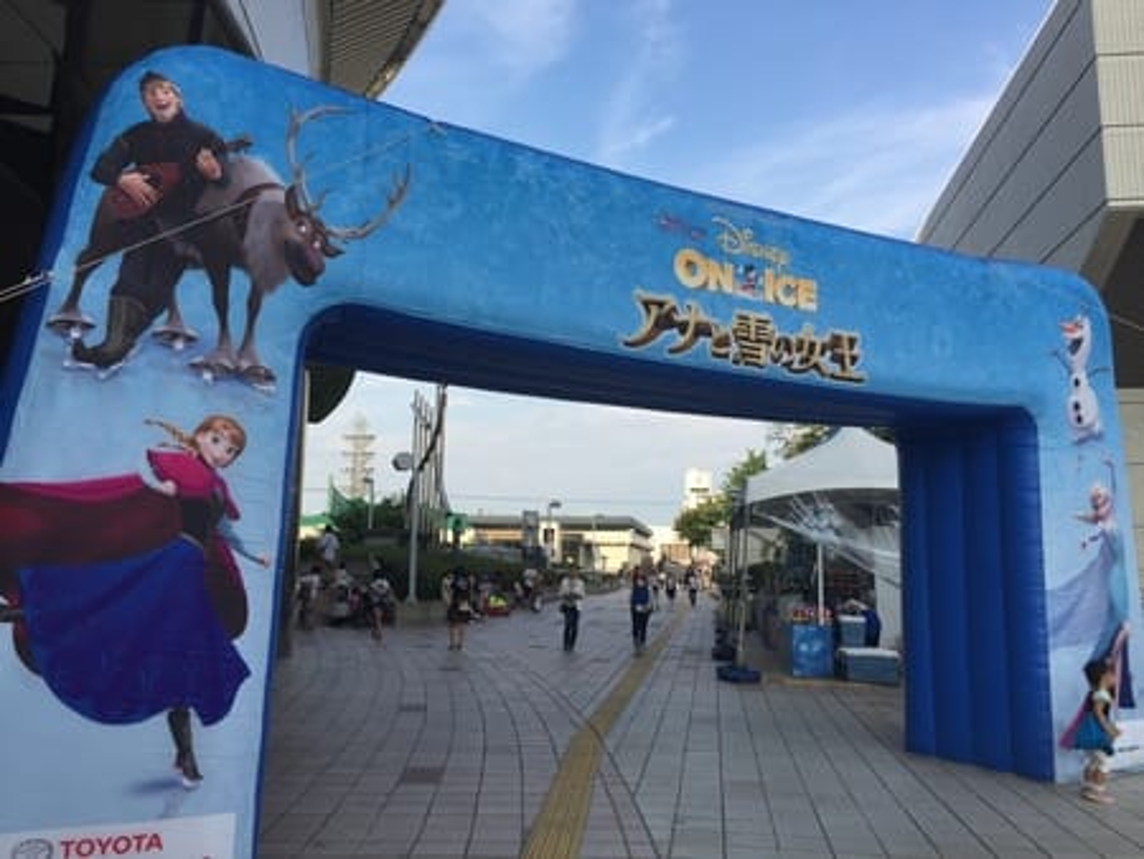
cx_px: 572
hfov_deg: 61.6
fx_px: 959
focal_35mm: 29
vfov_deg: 48.3
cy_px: 430
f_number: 2.2
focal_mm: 4.15
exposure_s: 1/1163
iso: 32
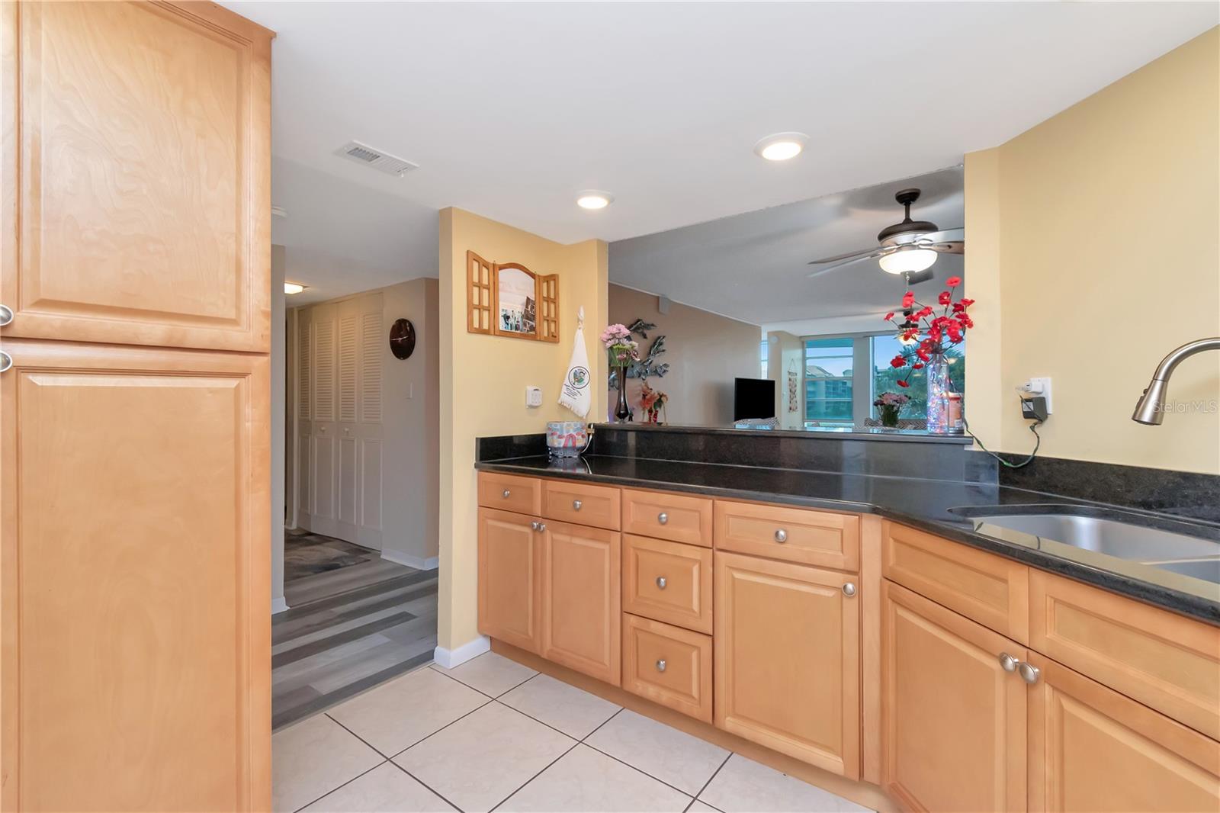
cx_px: 610
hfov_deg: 100.4
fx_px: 508
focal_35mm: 15
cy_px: 406
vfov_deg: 77.3
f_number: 7.1
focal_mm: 10
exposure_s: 1/125
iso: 800
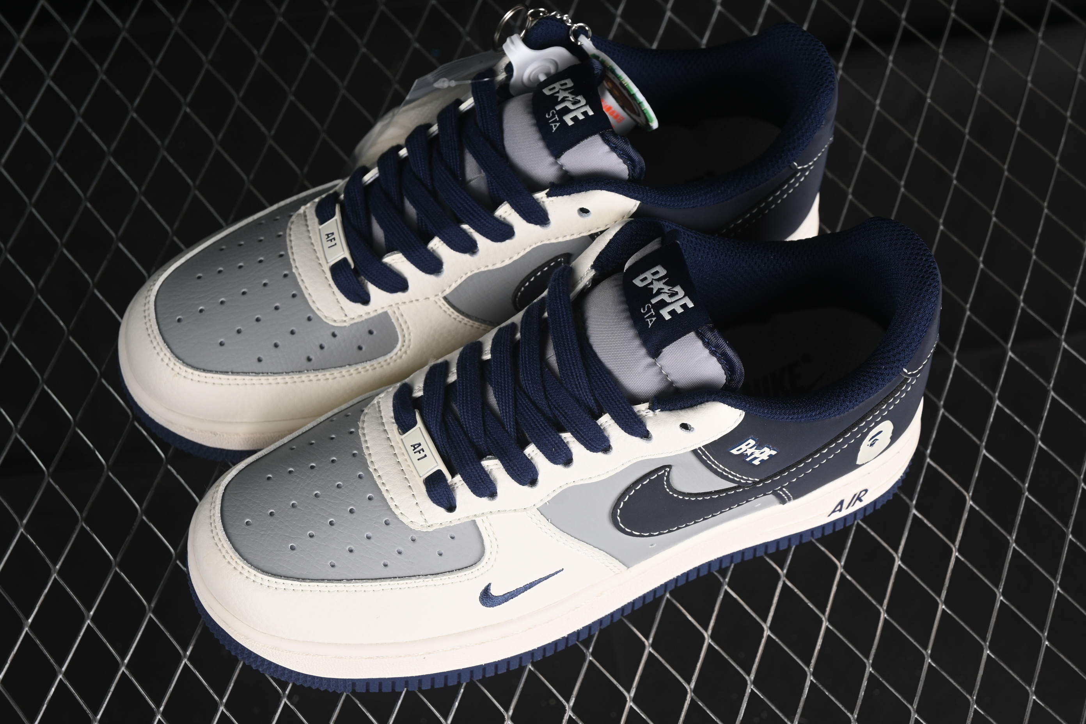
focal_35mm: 75
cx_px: 543
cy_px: 362
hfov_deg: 27.0
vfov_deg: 18.2
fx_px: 2262
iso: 160
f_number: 7.1
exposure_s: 1/80
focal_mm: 50
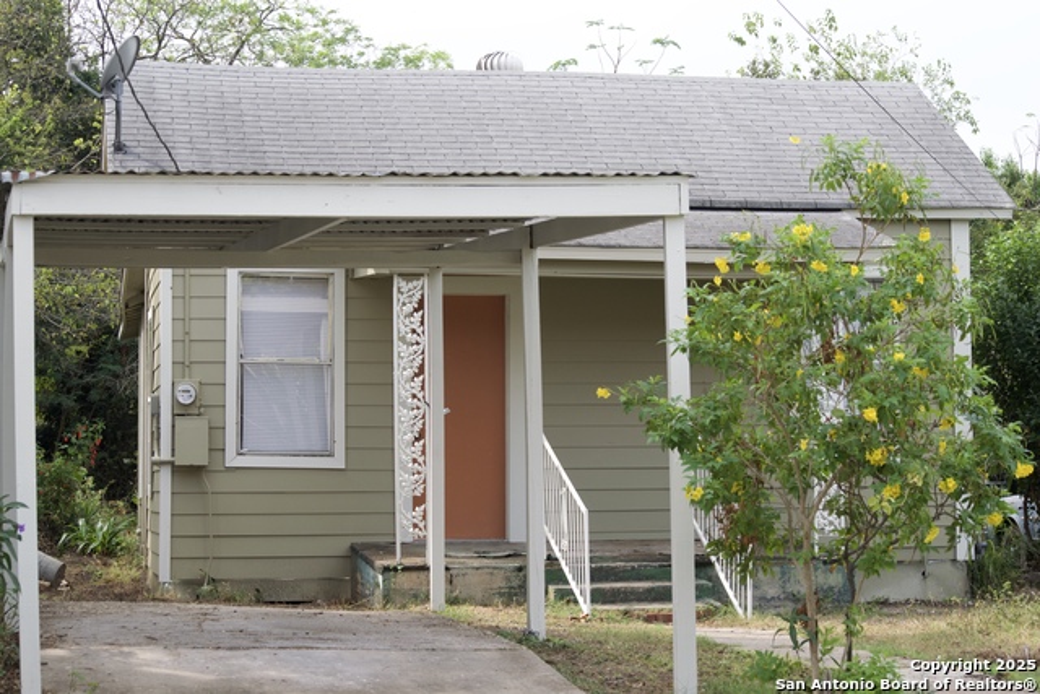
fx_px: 2384
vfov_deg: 16.6
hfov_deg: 24.6
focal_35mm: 82
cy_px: 347
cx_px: 520
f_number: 8
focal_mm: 55
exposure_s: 1/250
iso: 320
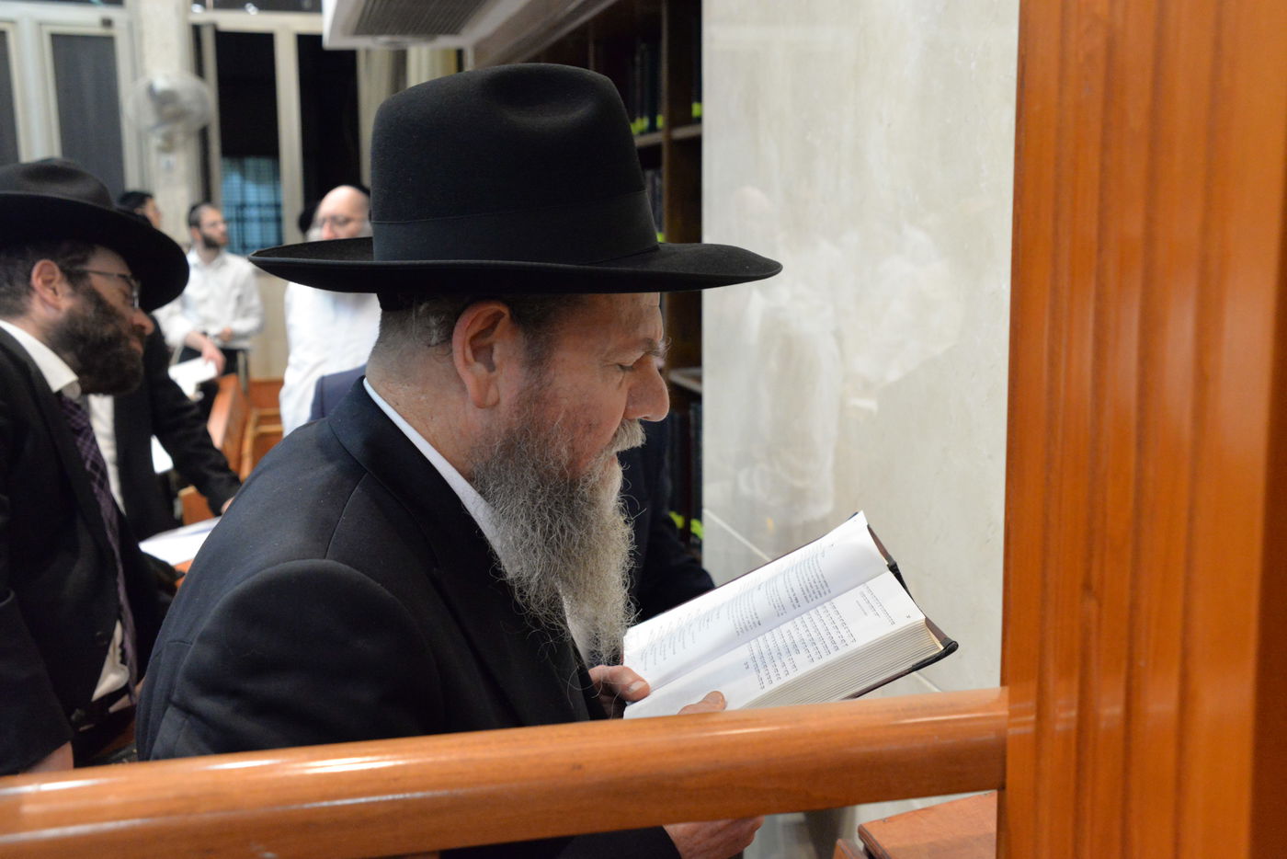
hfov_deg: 46.4
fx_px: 1502
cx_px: 644
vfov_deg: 31.9
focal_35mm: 42
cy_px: 430
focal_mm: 42
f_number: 7.1
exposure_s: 1/200
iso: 6400
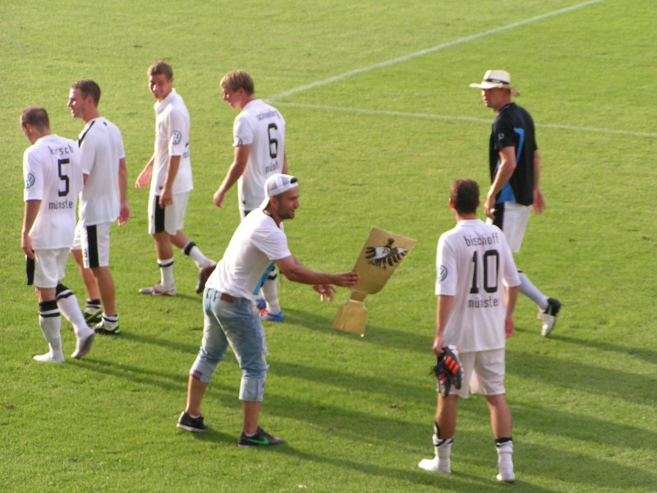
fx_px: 3265
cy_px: 246
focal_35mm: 172
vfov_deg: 8.6
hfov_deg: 11.5
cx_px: 328
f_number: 4.5
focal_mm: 26.3
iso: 50
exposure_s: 1/200
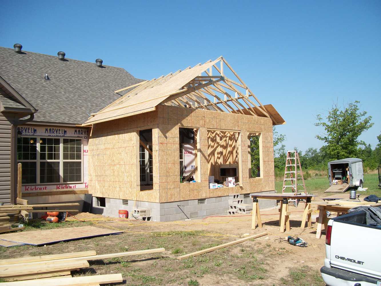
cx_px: 190
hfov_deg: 56.8
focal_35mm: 32
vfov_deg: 44.2
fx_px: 352
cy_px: 143
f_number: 8.8
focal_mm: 5.7
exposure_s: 1/160
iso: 80
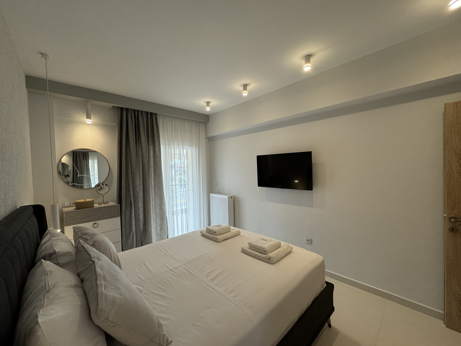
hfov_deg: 102.1
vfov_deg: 85.7
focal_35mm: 14
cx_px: 230
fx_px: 186
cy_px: 173
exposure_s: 1/122
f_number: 2.2
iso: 200
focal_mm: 2.22
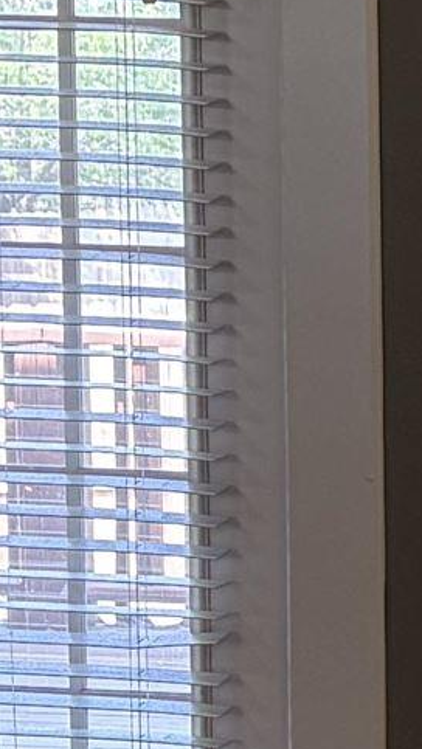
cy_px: 423
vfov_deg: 12.0
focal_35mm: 180
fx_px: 3578
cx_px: 1314
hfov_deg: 6.2
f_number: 1.6
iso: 125
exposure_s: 1/120
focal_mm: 5.96
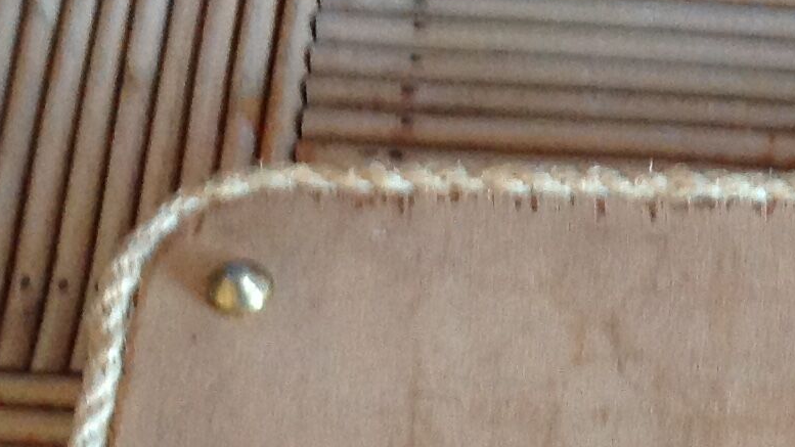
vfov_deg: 9.1
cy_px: 799
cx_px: 1019
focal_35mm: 127
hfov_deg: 16.1
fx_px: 2677
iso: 200
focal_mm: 4.28
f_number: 2.4
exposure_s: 1/15
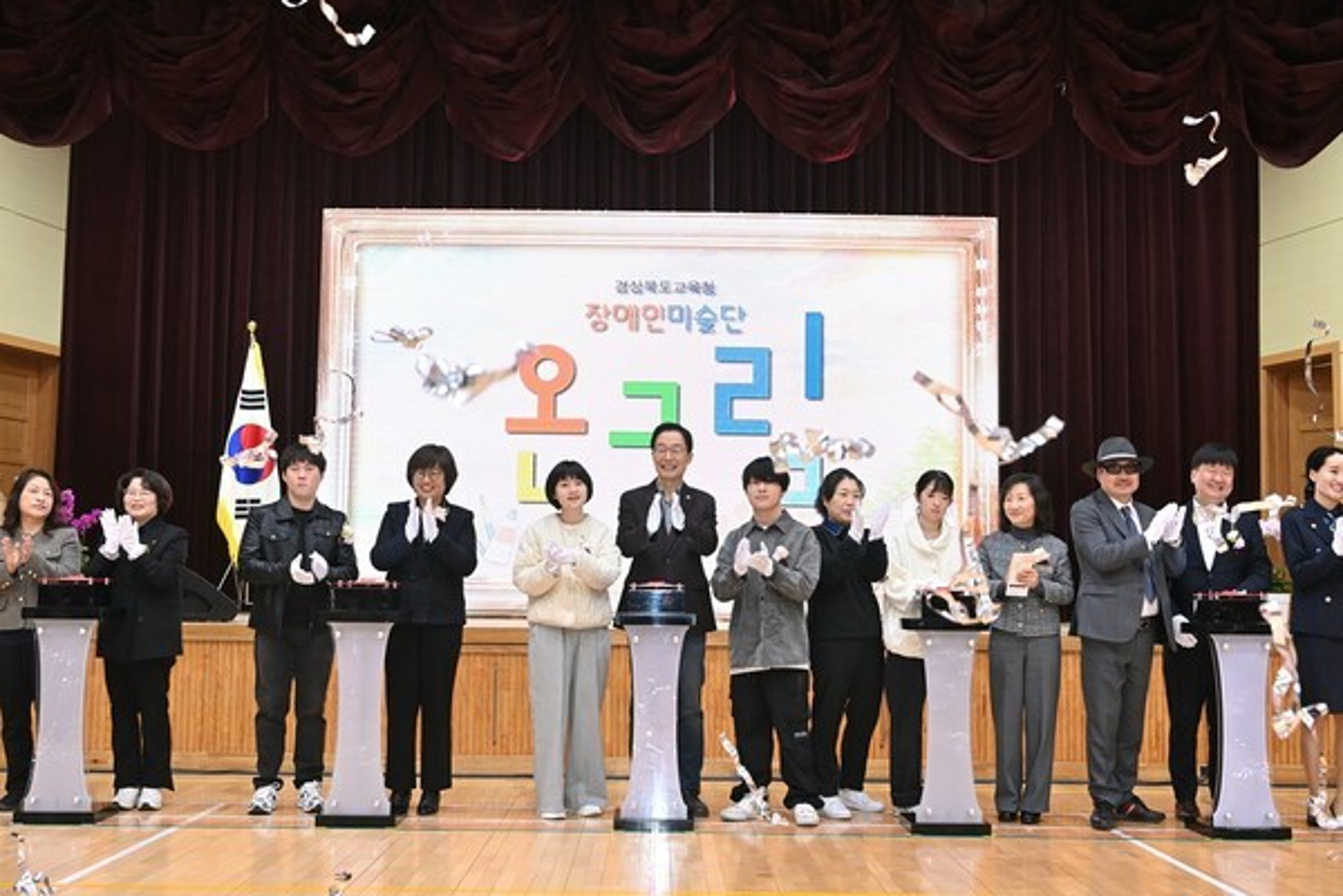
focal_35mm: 44
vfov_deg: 30.5
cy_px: 448
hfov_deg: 44.5
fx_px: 1641
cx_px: 672
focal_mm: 44
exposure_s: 1/200
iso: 2500
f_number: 5.6
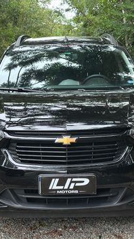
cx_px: 68
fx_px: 442
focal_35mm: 70
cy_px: 120
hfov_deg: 17.2
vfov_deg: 30.2
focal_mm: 6.86
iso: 80
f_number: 1.78
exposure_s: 1/136
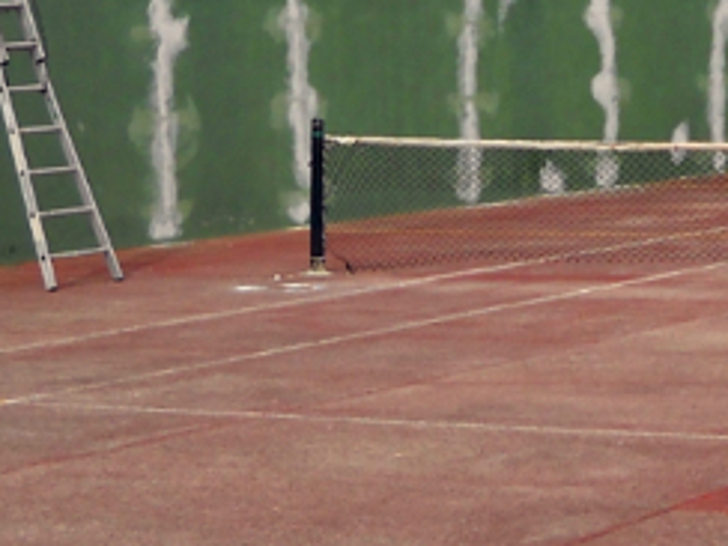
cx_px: 516
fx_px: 3176
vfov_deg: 9.8
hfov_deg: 13.0
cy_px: 73
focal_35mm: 151
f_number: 5.5
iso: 64
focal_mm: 6.72
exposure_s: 1/296
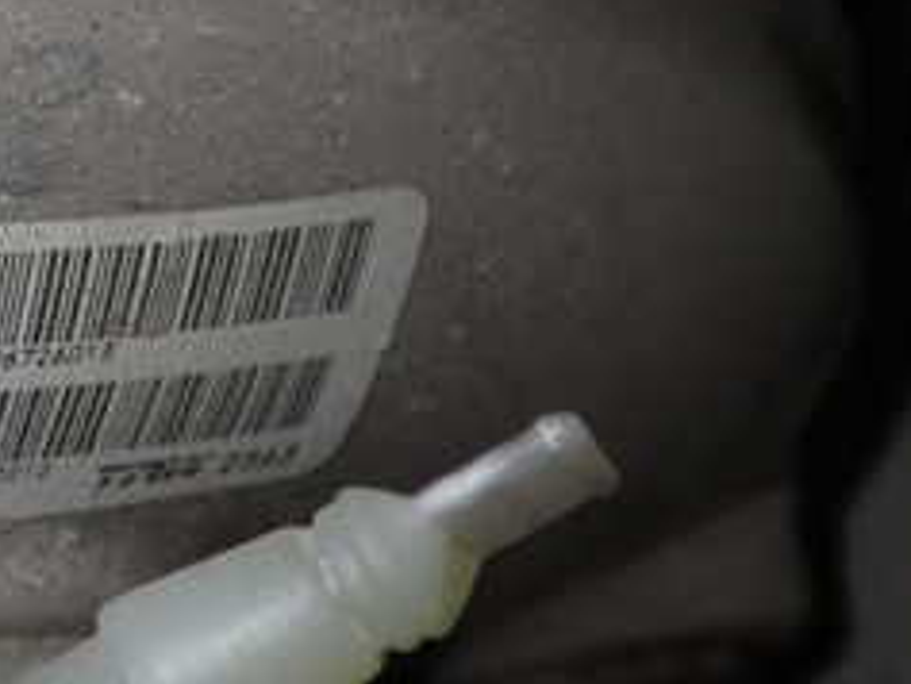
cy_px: 138
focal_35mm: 76
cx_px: -158
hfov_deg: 23.6
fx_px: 2001
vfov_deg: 19.2
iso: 200
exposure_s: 1/30
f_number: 6.3
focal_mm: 5.4
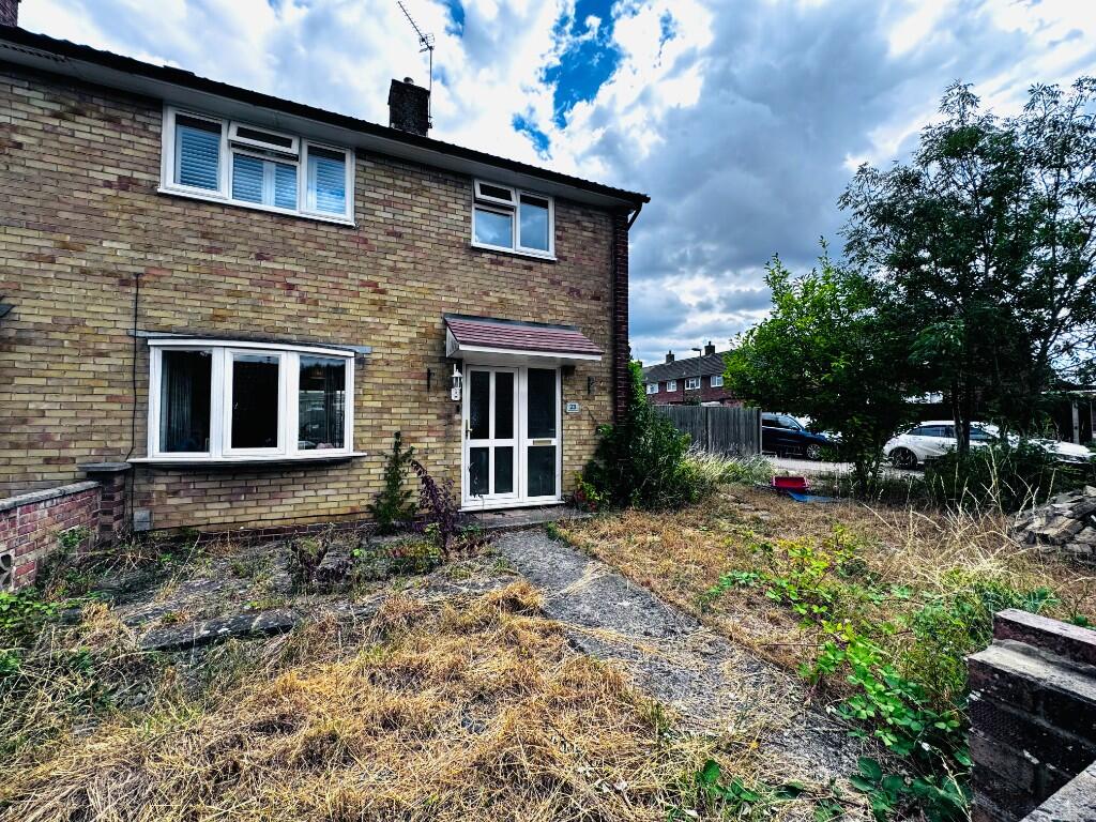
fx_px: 443
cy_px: 411
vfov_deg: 85.7
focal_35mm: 14
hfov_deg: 102.1
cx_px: 548
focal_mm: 2.22
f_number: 2.2
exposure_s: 1/868
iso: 50
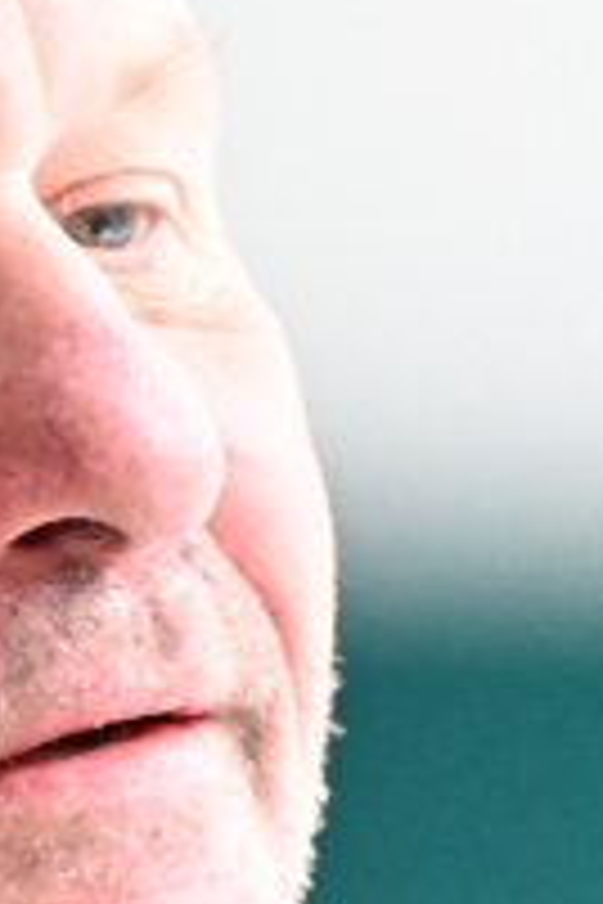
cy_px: 1576
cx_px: -441
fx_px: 38715
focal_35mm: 1541
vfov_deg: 1.3
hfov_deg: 0.9
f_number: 4
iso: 6400
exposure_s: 1/500
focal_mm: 200
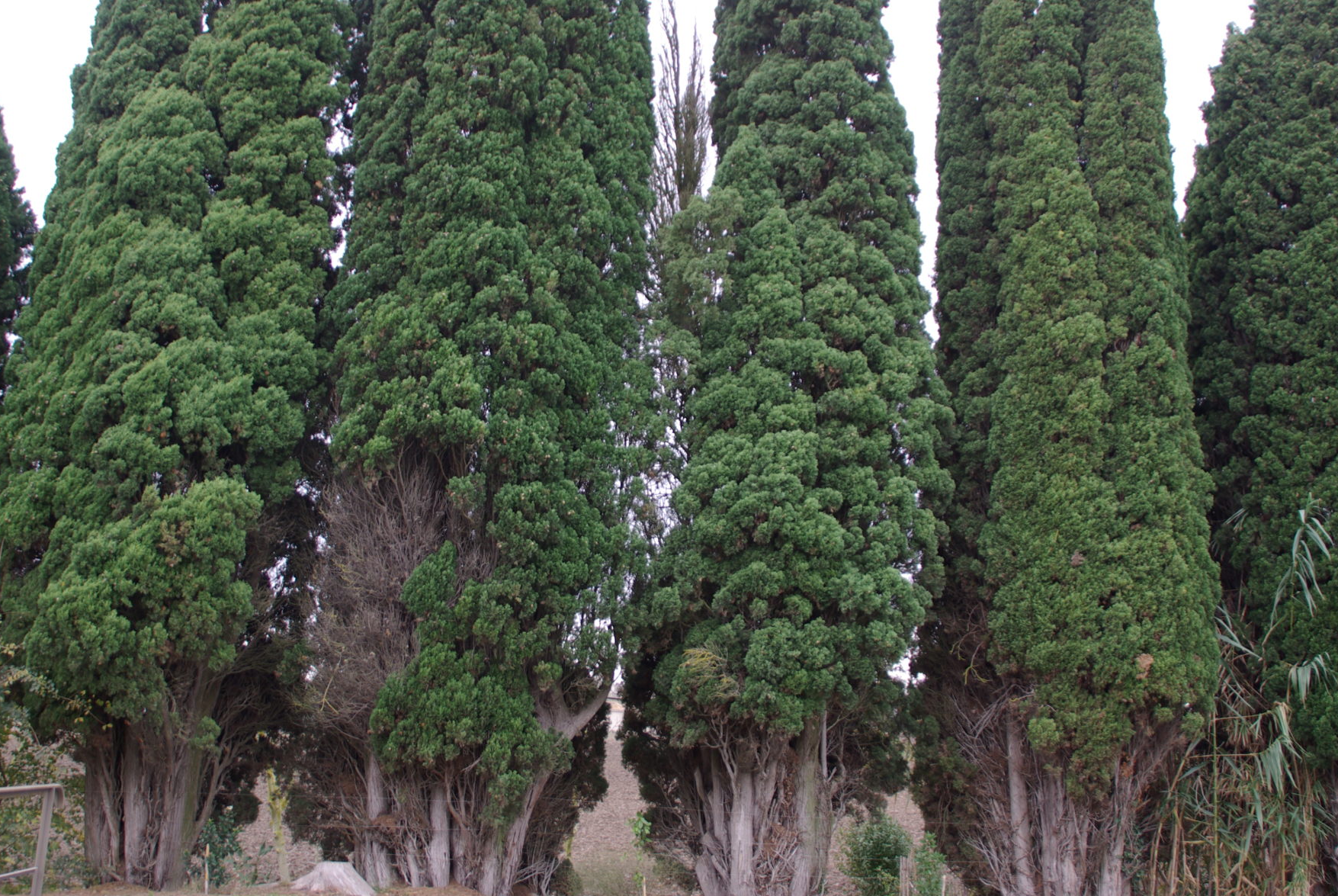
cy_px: 407
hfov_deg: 46.3
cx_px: 660
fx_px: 1563
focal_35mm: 42
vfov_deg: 32.0
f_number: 4
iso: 100
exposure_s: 1/20
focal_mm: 24
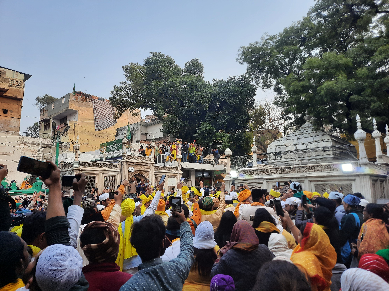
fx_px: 281
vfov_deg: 54.9
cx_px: 194
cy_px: 146
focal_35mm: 25
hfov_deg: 69.4
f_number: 2
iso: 32
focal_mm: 4.6
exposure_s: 1/166
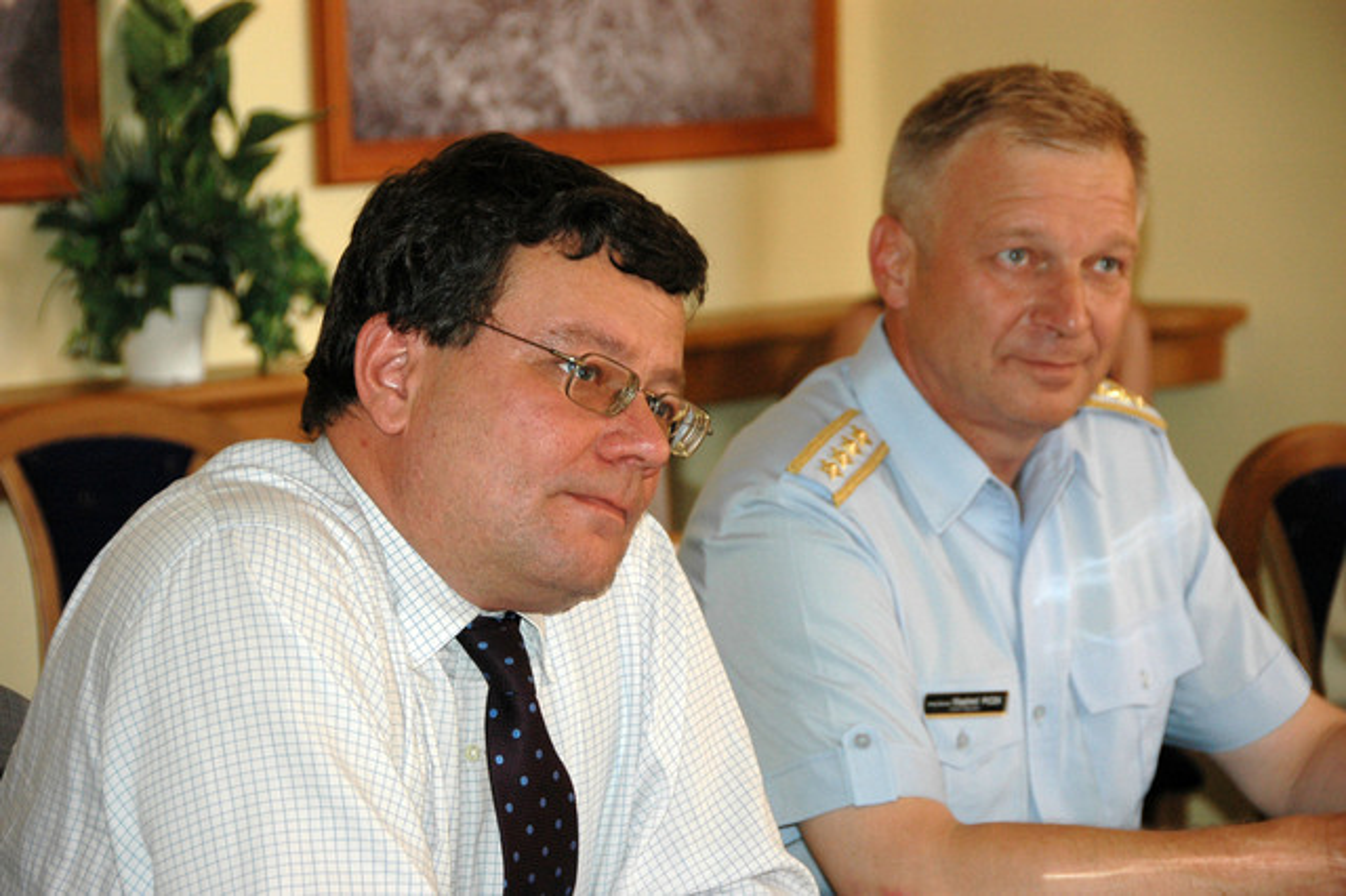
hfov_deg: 15.2
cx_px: 673
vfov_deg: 10.1
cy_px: 448
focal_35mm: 135
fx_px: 5045
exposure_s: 1/60
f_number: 5.3
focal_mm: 90
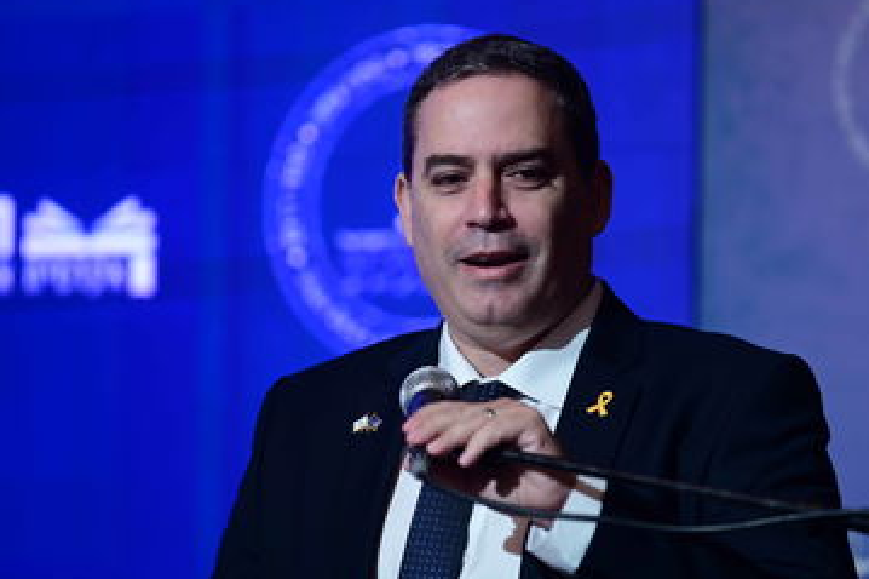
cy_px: 269
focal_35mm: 223
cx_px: 441
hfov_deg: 9.2
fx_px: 5380
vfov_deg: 6.2
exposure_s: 1/250
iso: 1250
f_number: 3.5
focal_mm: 200
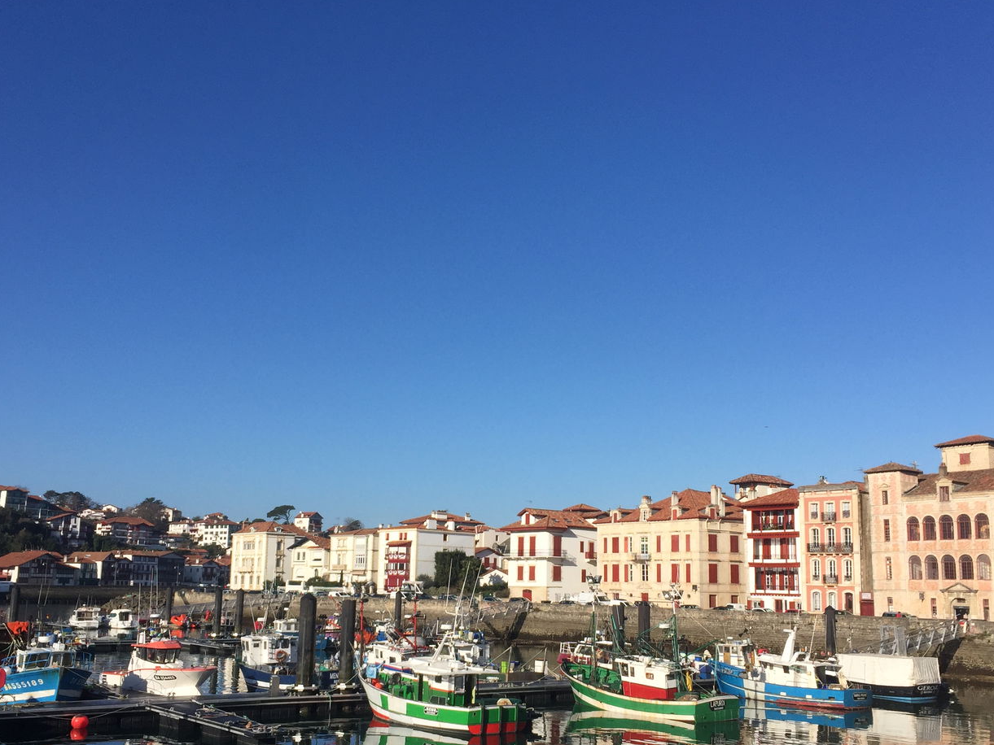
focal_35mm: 38
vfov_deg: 37.7
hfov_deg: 49.0
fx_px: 1091
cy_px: 425
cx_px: 489
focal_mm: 4.15
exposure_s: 1/3049
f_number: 2.2
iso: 32
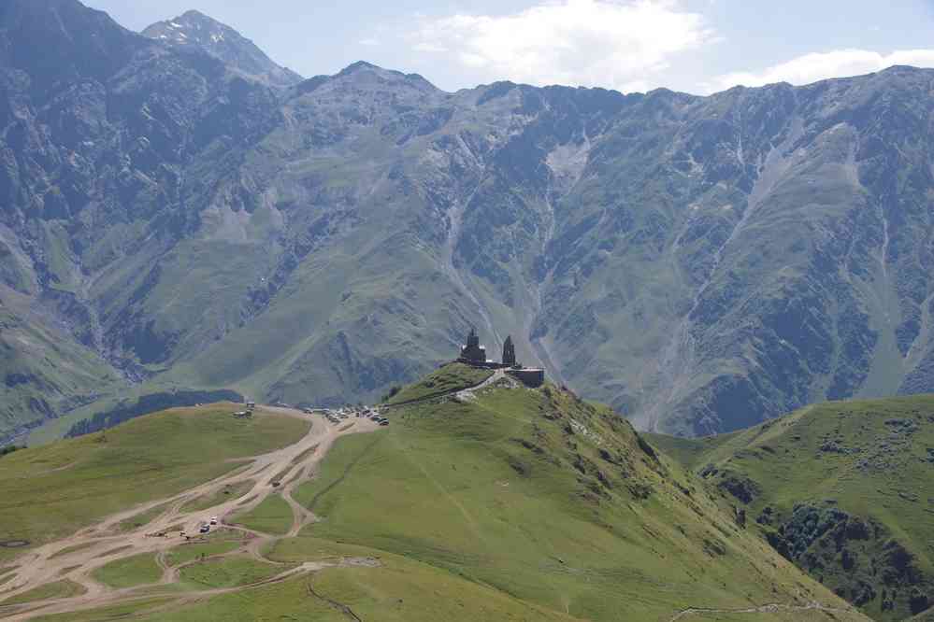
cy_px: 311
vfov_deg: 25.8
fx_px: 1362
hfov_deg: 37.9
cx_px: 467
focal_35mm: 52
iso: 200
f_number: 11
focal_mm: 35
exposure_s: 1/80
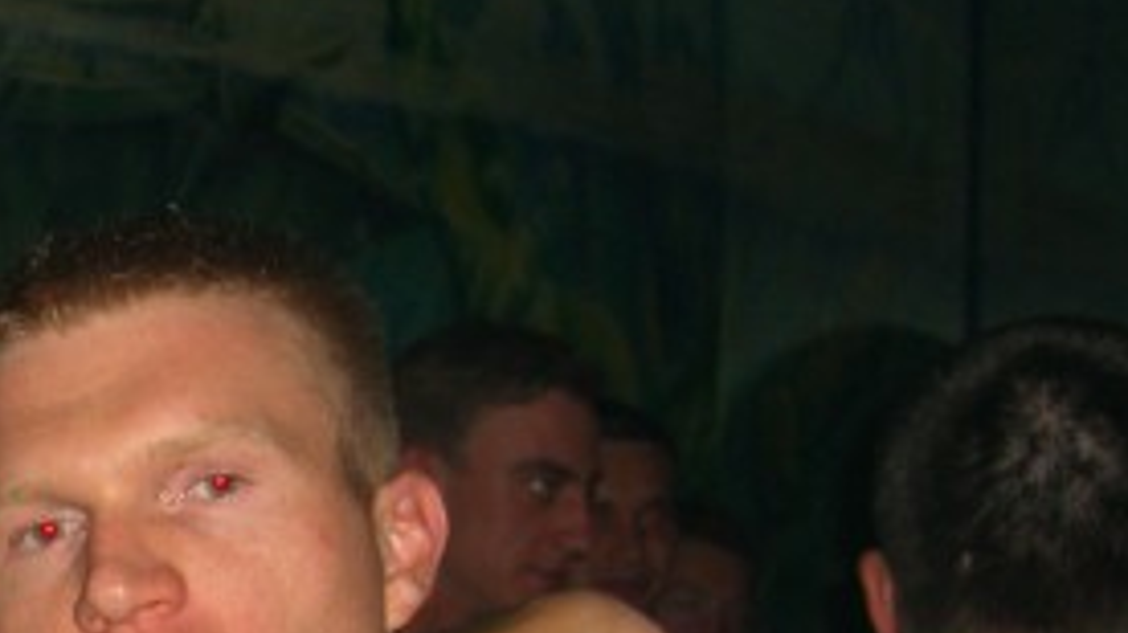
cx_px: -25
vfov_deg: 12.9
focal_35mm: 90
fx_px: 2691
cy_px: 866
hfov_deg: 22.7
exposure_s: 1/60
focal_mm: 7.9
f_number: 2.8
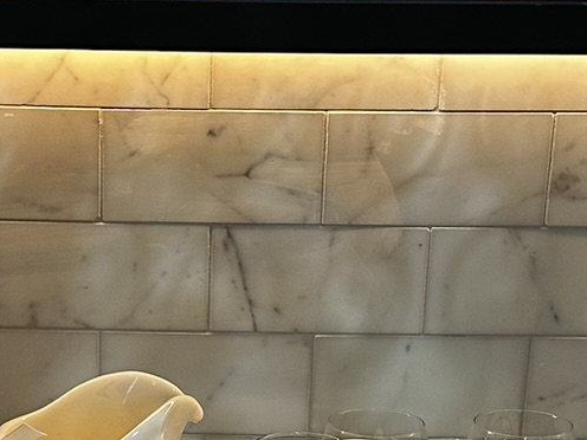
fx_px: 1679
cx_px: 150
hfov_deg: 19.7
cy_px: 576
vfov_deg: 14.3
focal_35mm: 99
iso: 200
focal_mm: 6.86
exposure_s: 1/106
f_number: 1.78
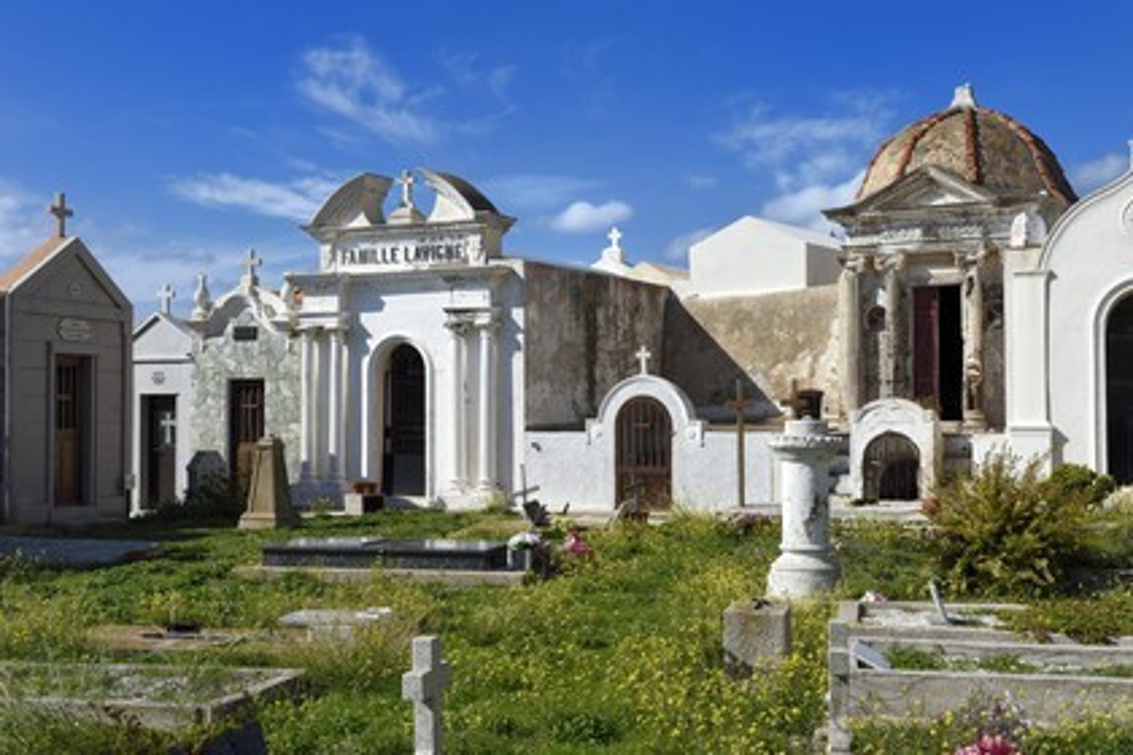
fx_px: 1511
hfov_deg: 41.1
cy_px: 378
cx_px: 566
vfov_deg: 28.1
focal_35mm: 48
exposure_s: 1/250
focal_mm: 48
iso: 200
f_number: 14
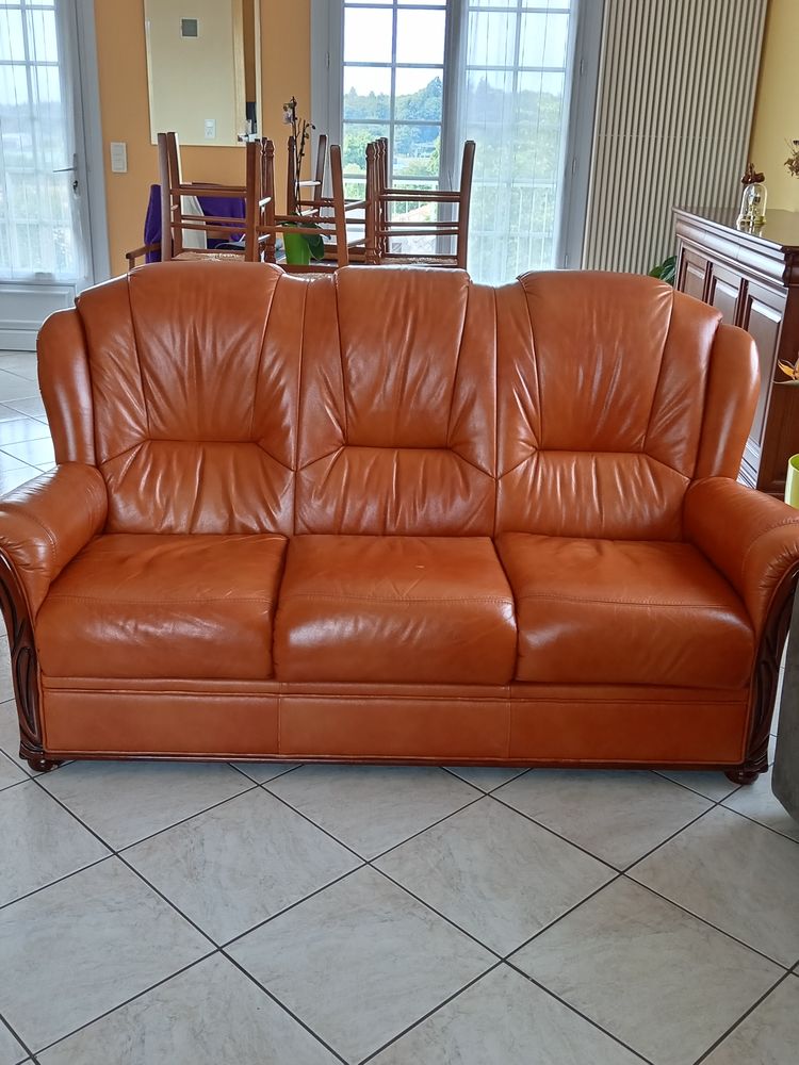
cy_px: 532
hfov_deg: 39.7
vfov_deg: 51.4
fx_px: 1108
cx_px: 400
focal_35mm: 36
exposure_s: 1/33.3
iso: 199
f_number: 1.8
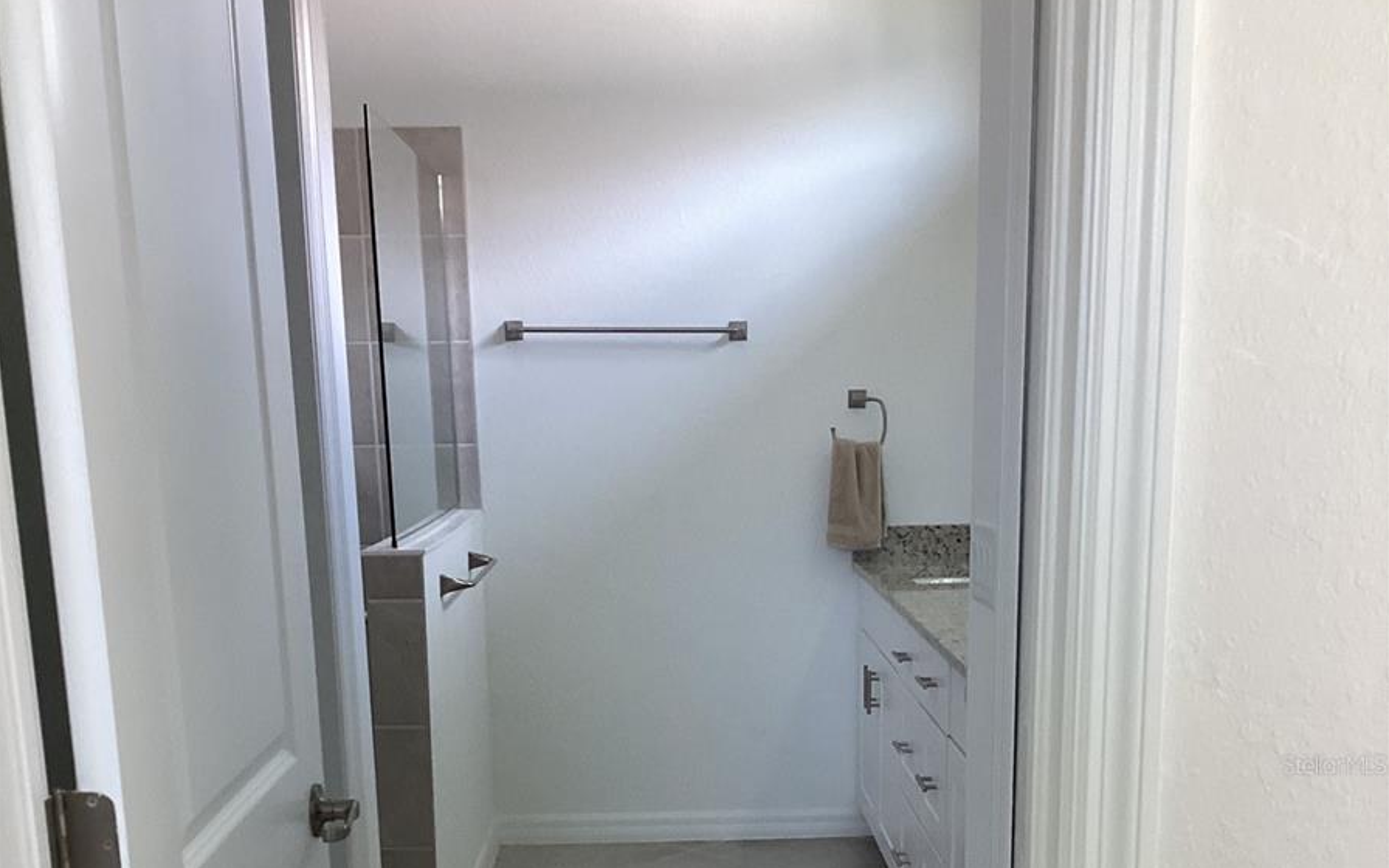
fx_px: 1666
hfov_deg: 45.3
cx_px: 694
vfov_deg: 28.2
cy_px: 764
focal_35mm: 44
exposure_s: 1/60
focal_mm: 3.3
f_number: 2.4
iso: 160
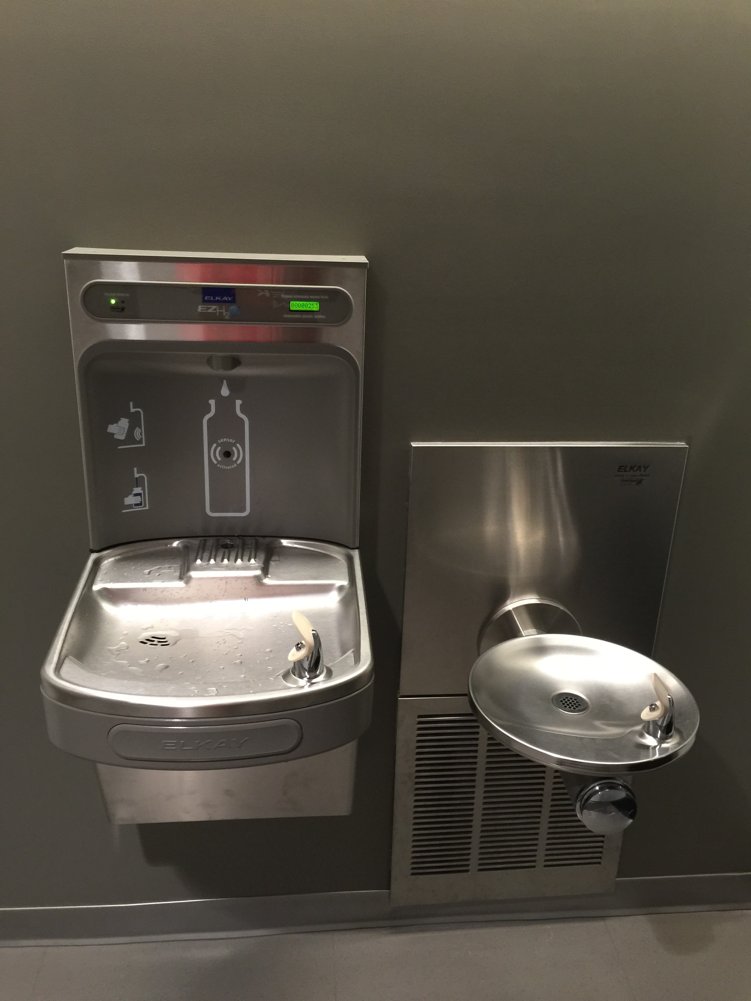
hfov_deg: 48.2
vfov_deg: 61.7
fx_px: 839
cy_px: 500
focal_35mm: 29
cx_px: 376
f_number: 2.2
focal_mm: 4.15
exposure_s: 1/15
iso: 100
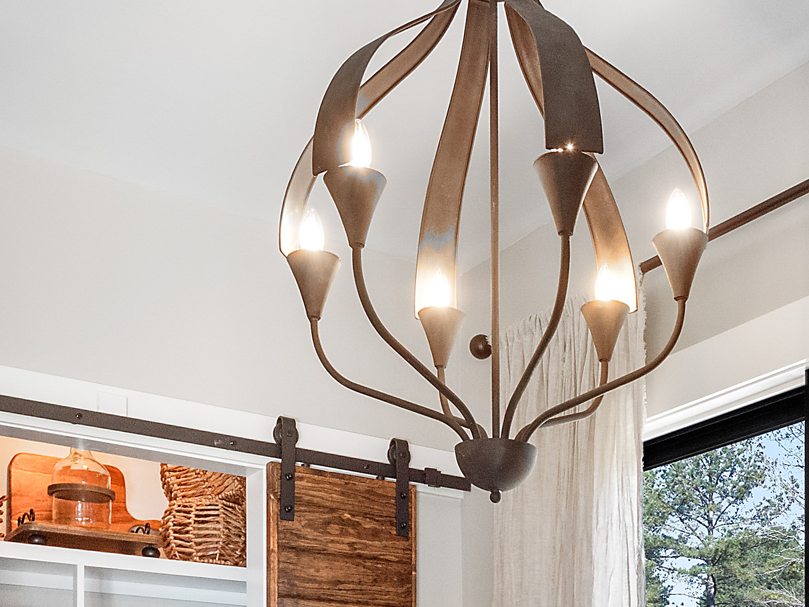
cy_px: 822
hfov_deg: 36.6
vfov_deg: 24.4
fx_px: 1192
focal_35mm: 51
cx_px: 603
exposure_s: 1/25
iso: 400
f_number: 5.6
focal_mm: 8
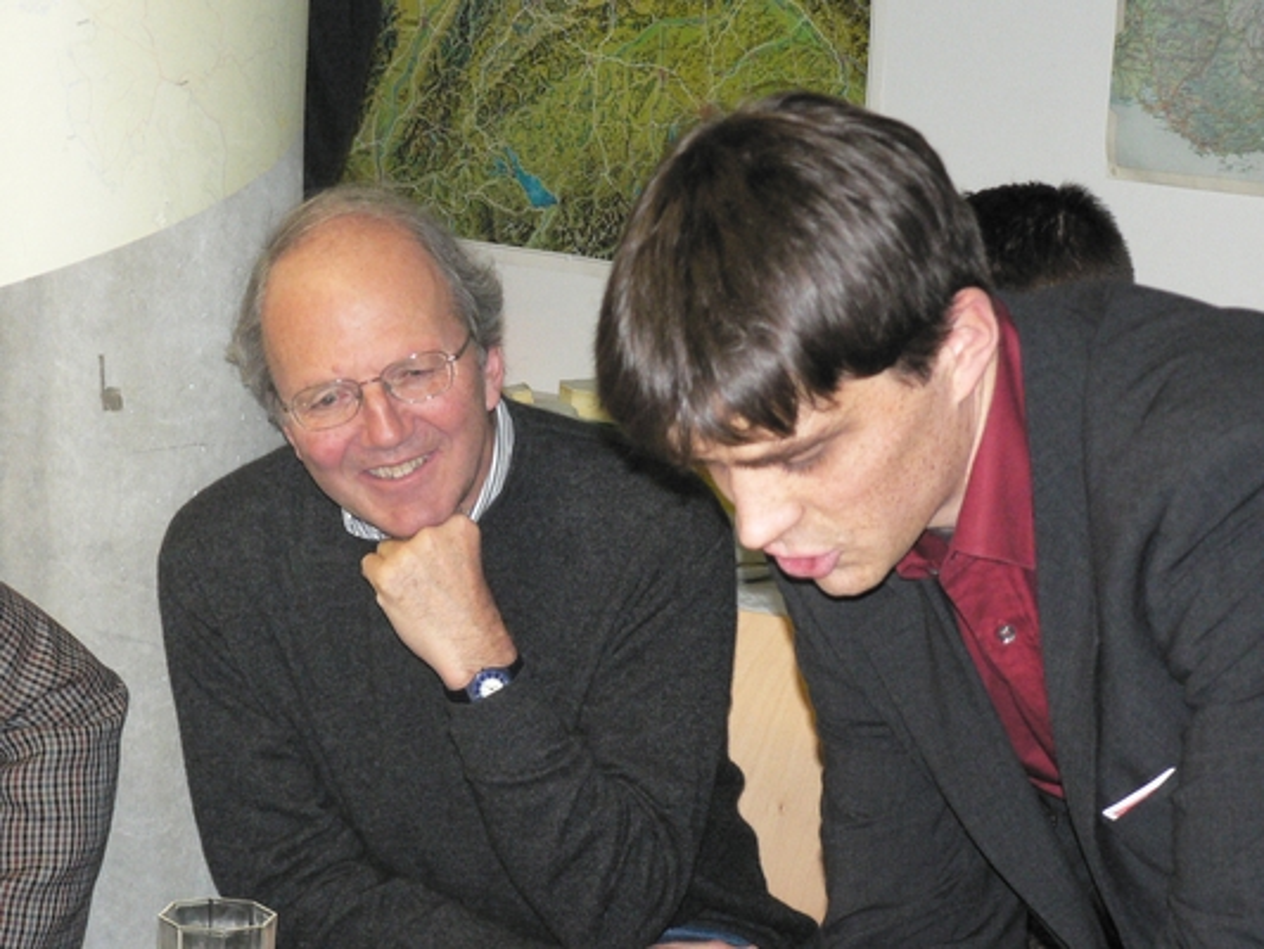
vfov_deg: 13.6
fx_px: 3981
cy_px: 474
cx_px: 632
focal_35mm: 109
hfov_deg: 18.0
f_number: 3.2
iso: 400
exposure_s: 1/60
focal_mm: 18.2
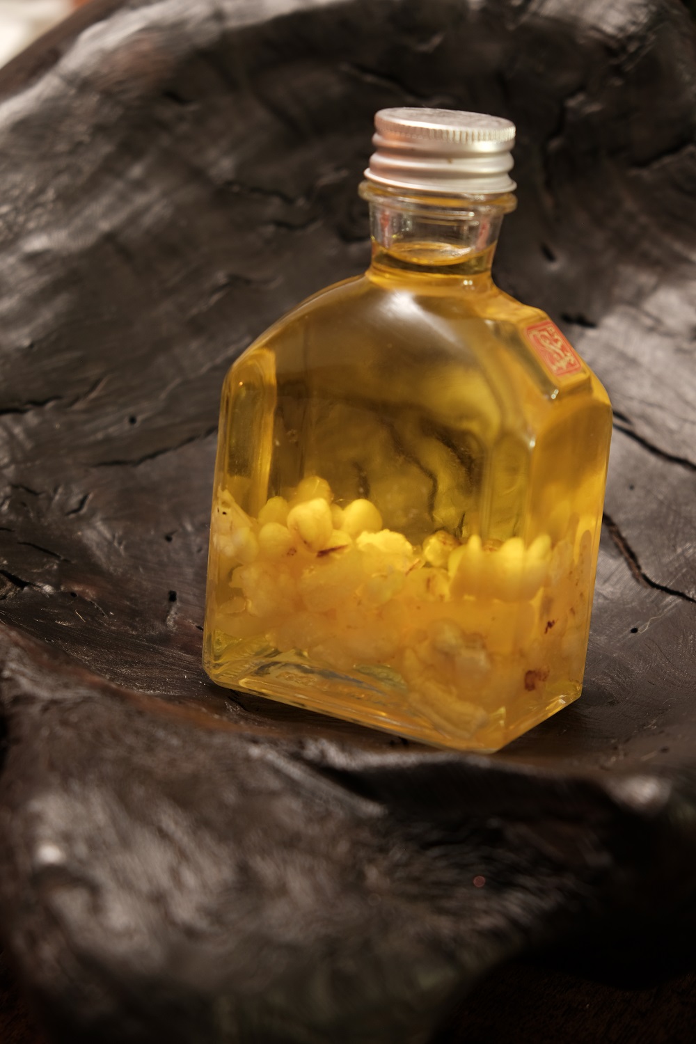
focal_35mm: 83
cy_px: 522
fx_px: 2407
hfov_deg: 16.5
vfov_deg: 24.5
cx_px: 348
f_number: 4
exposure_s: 1
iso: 200
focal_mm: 55
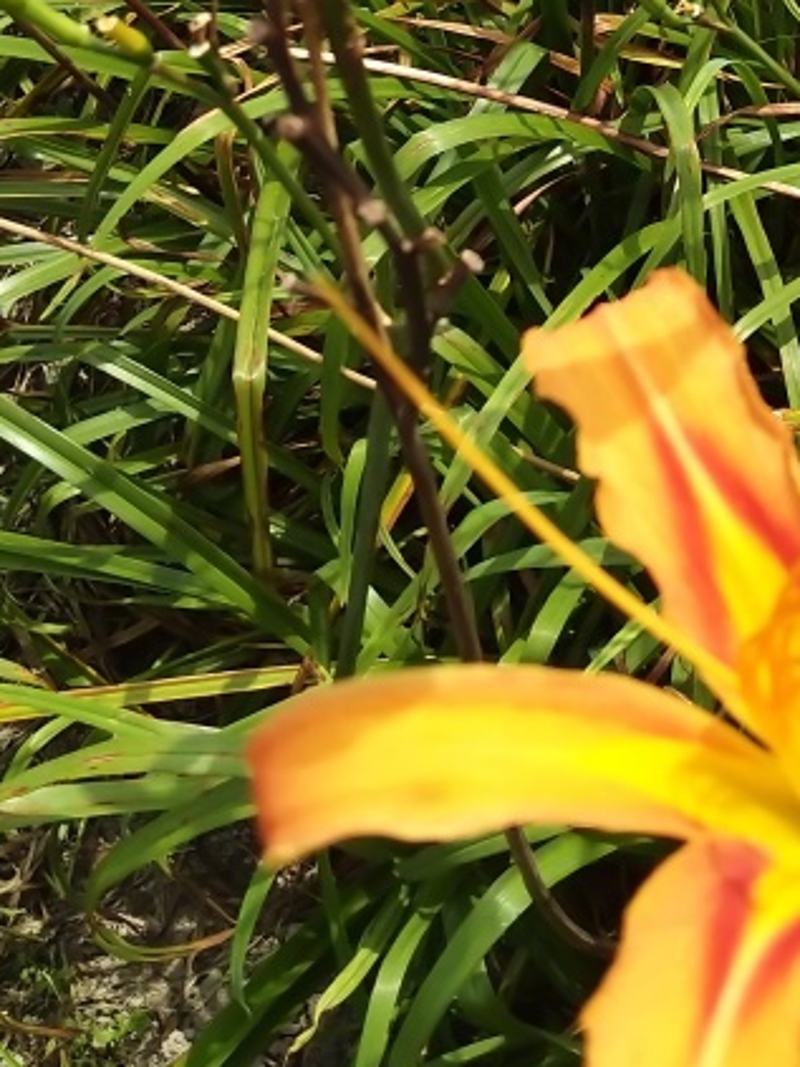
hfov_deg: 22.6
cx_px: 747
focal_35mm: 63
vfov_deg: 29.1
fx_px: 1942
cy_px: 43
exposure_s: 1/1128
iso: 50
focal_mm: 3.88
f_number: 2
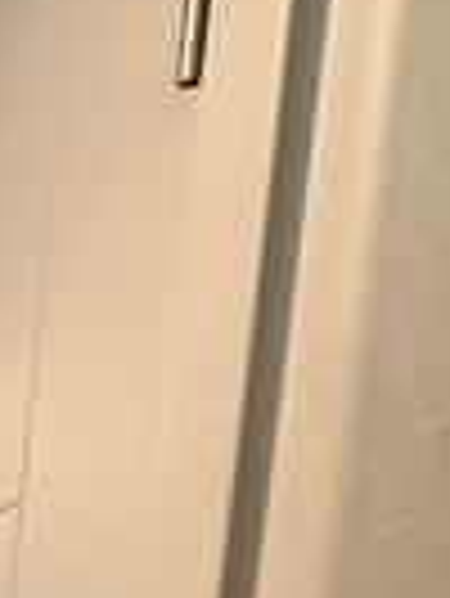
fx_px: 1402
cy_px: 1084
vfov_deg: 18.6
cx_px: -738
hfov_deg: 12.5
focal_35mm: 81
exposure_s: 1/120
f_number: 2.2
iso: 200
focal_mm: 2.22
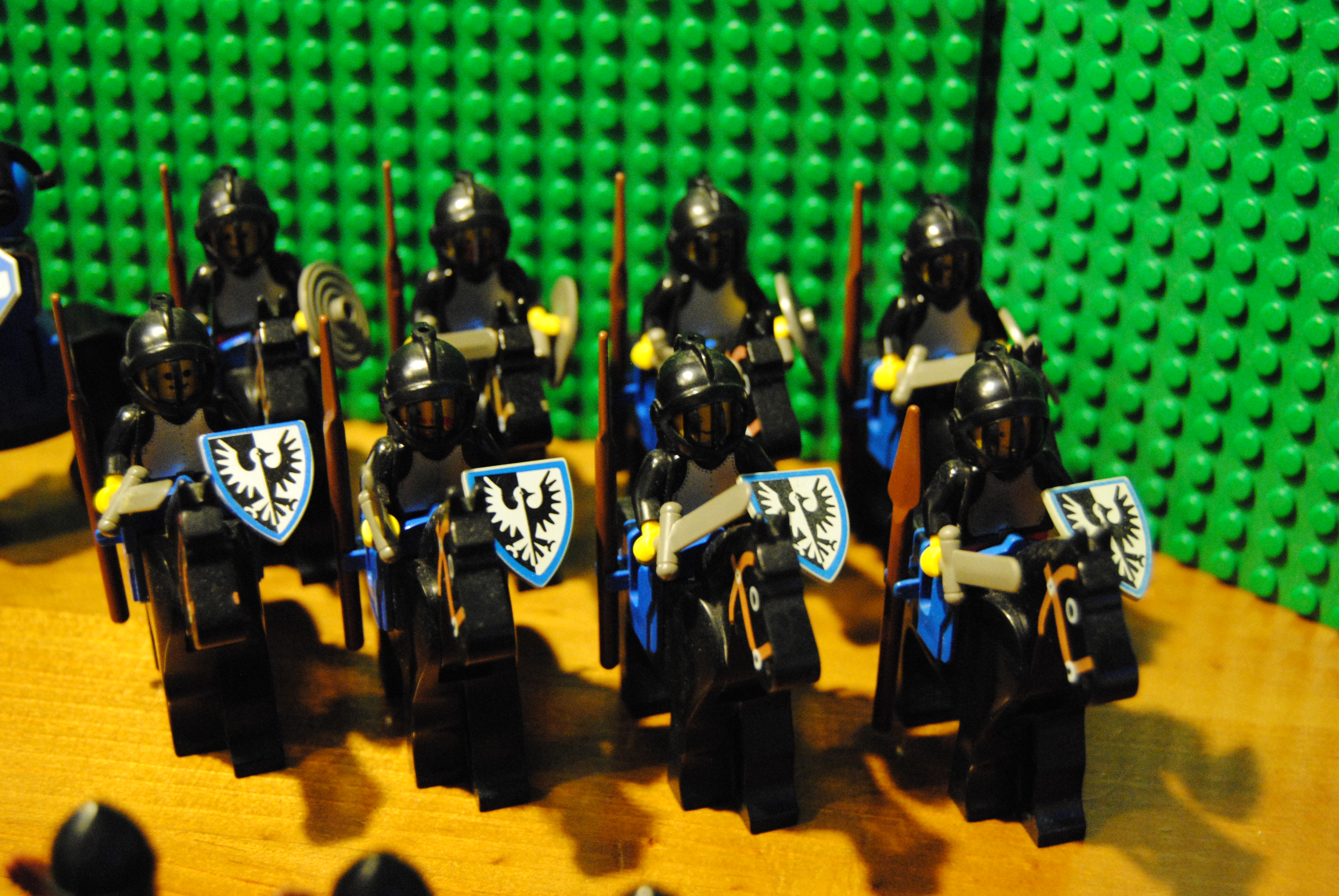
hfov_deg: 37.8
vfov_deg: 25.8
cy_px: 448
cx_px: 670
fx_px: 1955
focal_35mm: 52
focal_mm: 35
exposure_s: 1/6
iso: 1600
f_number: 4.5
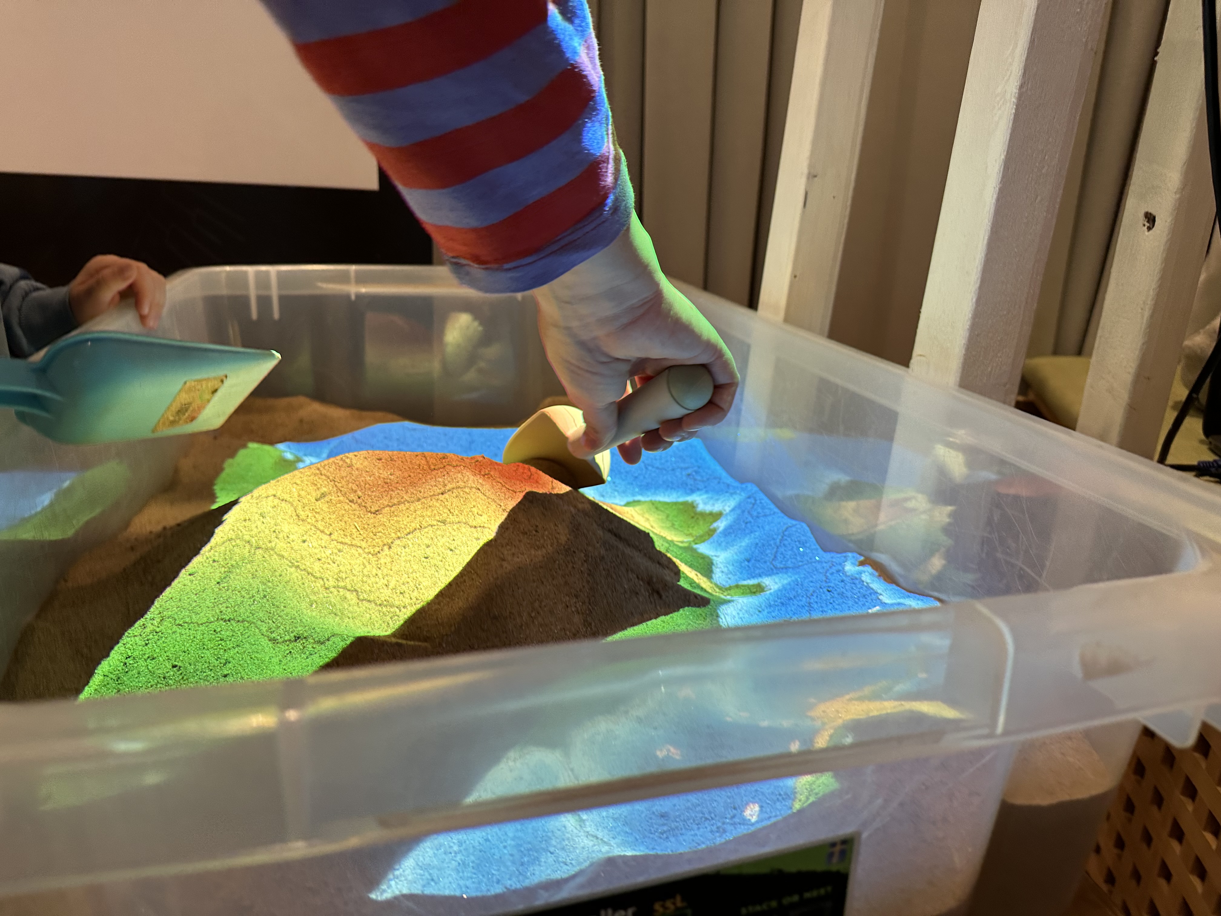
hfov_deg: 71.6
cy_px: 458
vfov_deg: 56.8
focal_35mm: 24
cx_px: 610
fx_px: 847
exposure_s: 1/60
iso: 160
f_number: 1.78
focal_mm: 6.86
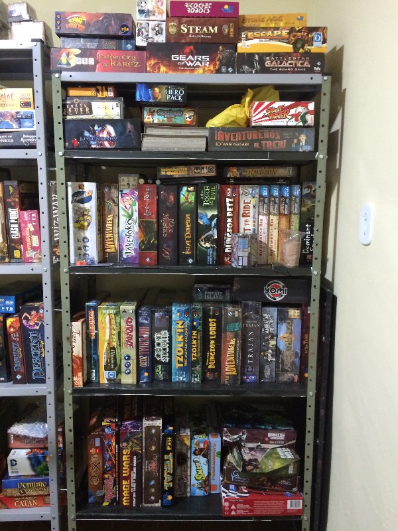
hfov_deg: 48.2
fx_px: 445
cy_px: 266
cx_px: 199
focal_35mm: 29
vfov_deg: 61.7
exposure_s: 1/17
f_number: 2.2
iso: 250
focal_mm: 4.15
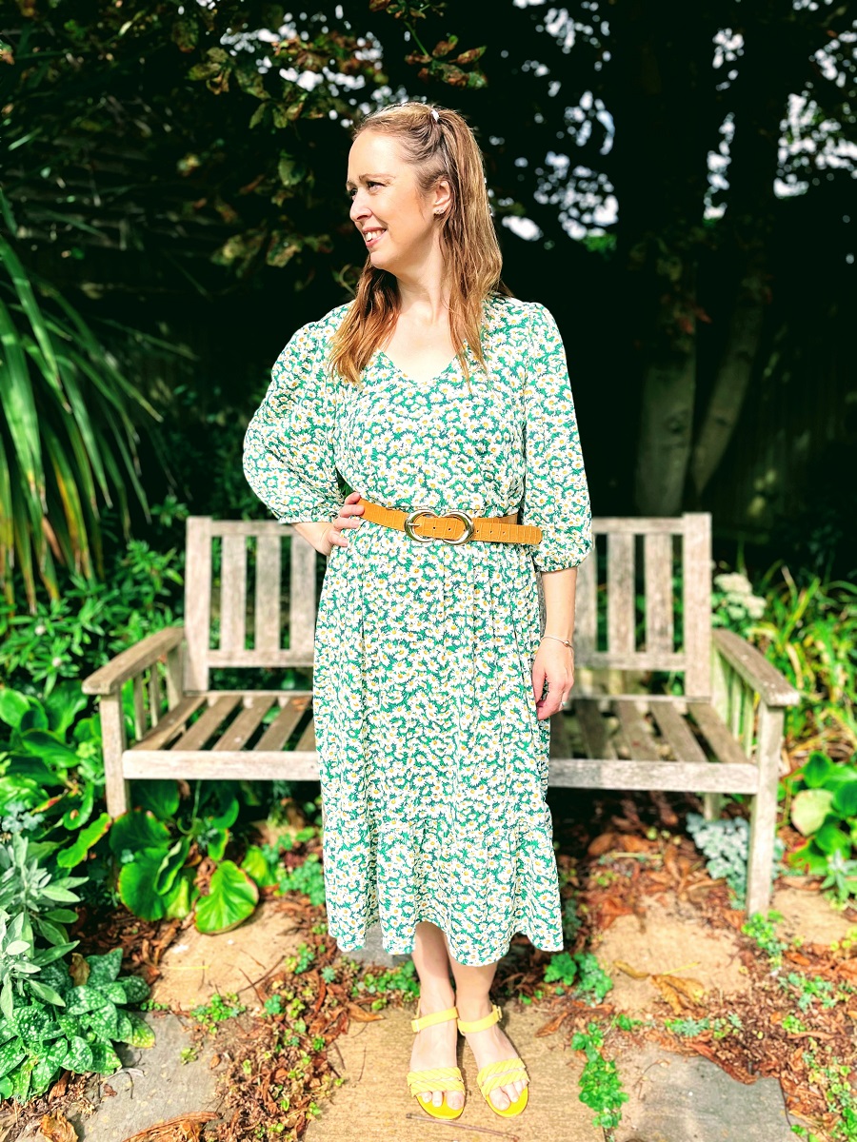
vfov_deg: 67.3
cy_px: 571
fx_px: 858
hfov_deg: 53.1
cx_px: 428
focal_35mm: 26
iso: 32
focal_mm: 4.2
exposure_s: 1/2257
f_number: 1.6
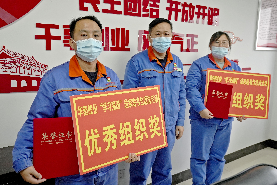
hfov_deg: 61.9
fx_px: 231
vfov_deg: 43.7
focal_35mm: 30
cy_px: 92
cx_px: 138
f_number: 4
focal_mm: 30
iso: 1250
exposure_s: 1/160
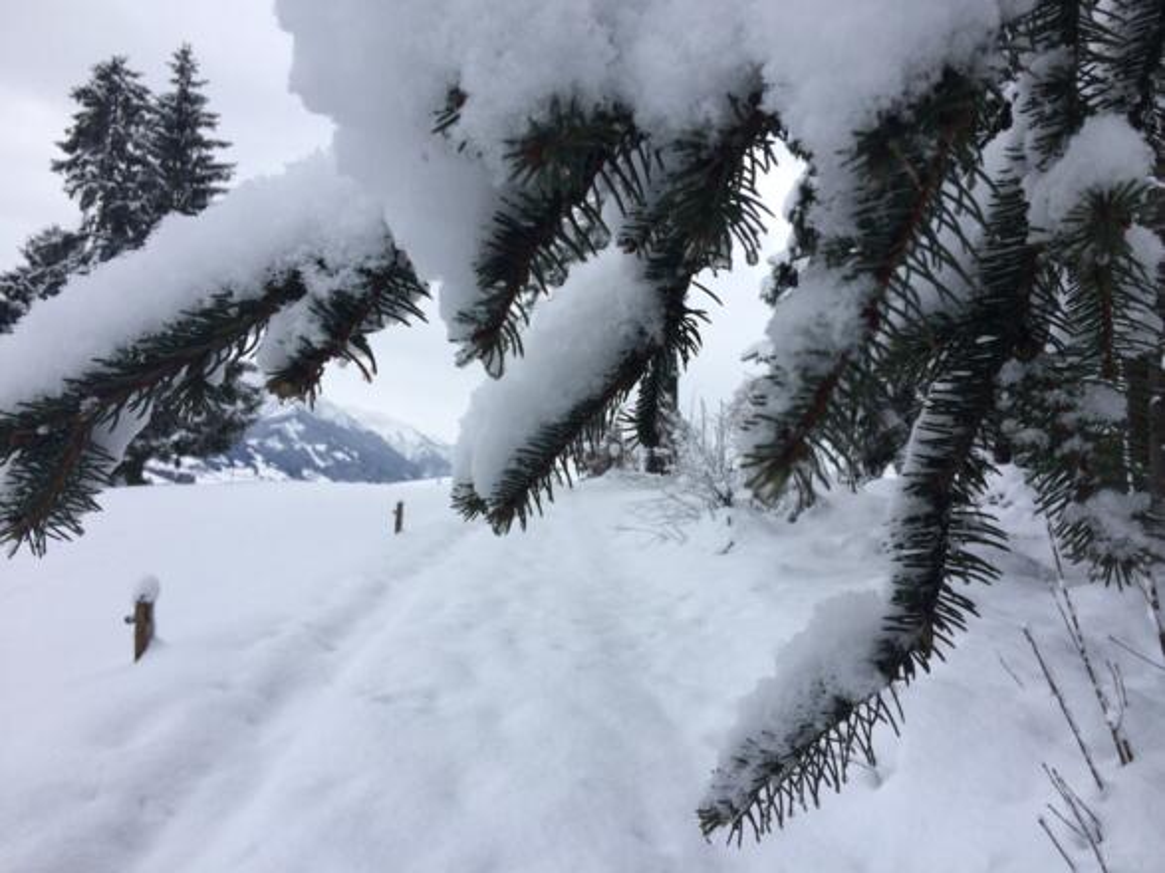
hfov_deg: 61.7
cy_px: 436
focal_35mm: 29
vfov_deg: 48.2
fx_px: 976
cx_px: 582
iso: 32
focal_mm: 4.15
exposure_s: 1/1786
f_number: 2.2
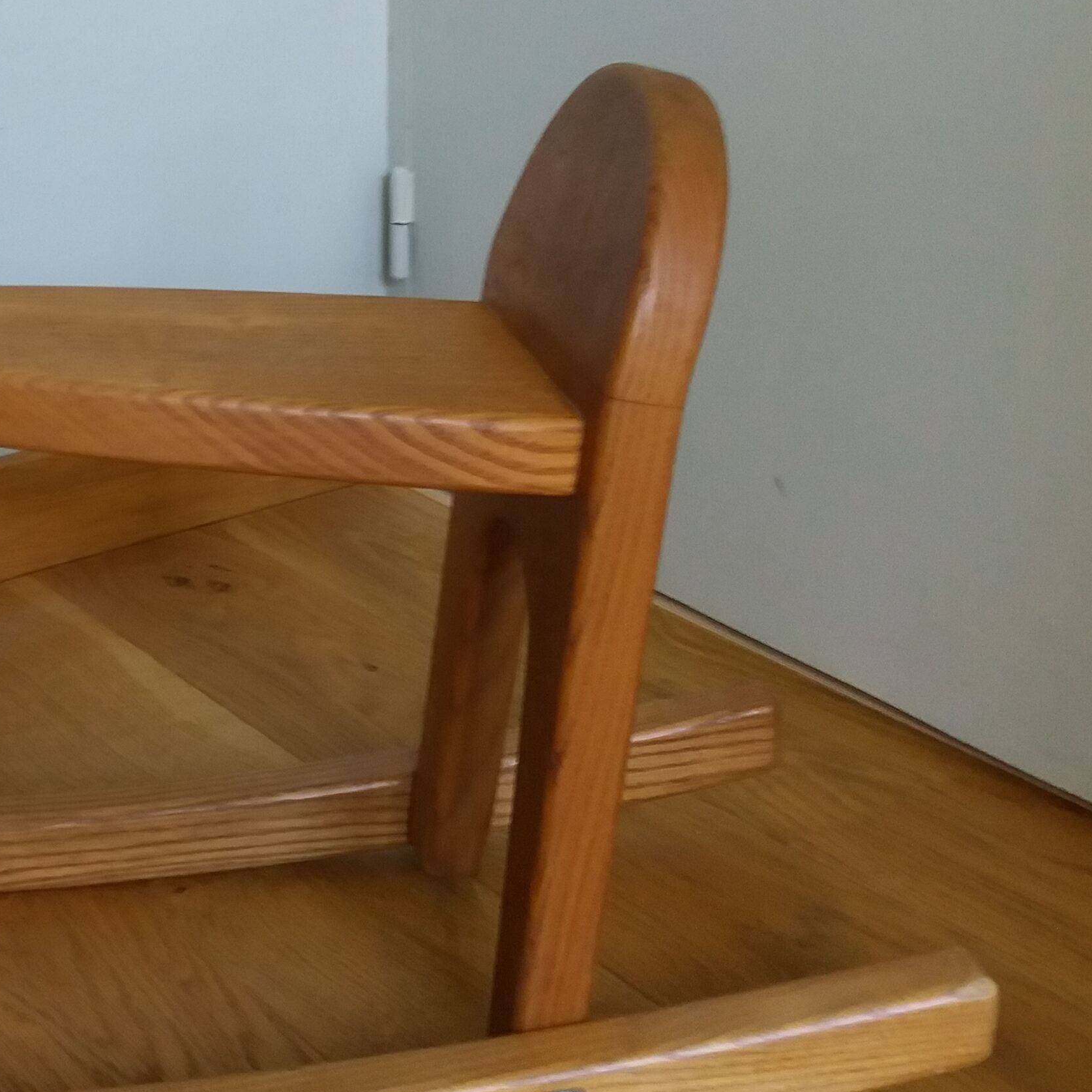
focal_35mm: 61
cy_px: 407
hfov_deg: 26.8
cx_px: 22
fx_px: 2177
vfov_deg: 28.1
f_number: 1.9
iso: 160
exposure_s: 1/20
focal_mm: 3.7
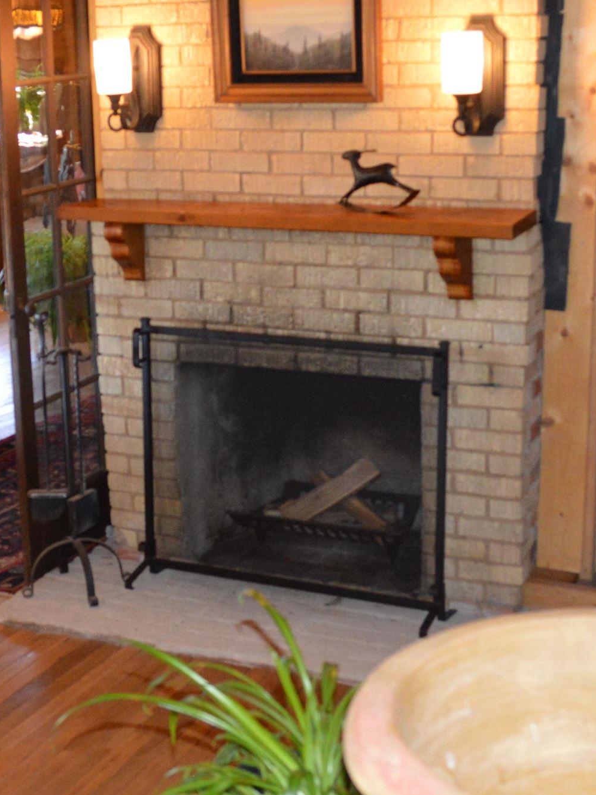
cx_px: 190
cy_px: 390
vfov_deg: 32.2
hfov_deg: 24.3
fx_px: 1377
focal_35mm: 60
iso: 1400
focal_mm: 18
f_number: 3.5
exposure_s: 1/60
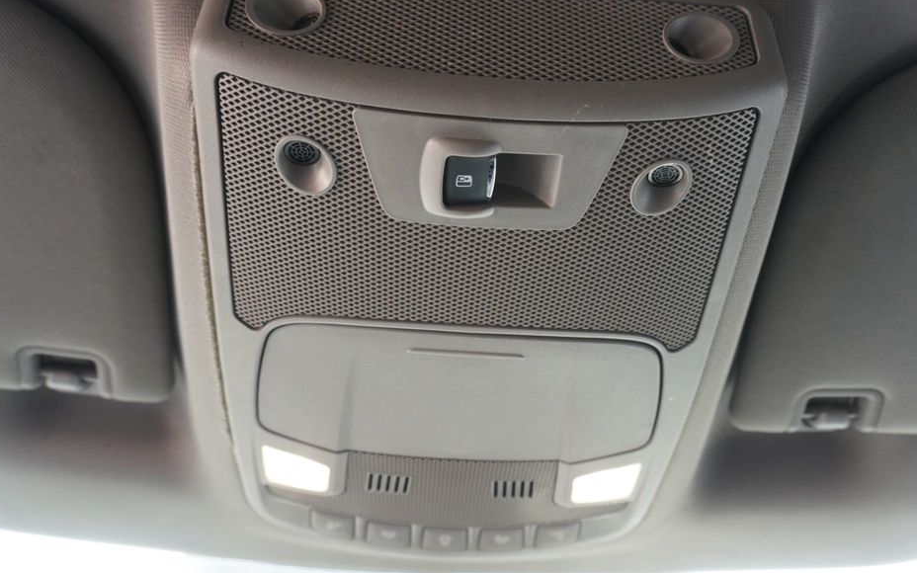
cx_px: 451
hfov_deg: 68.4
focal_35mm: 27
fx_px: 675
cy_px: 303
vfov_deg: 46.0
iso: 400
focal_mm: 16
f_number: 4
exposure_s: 1/60
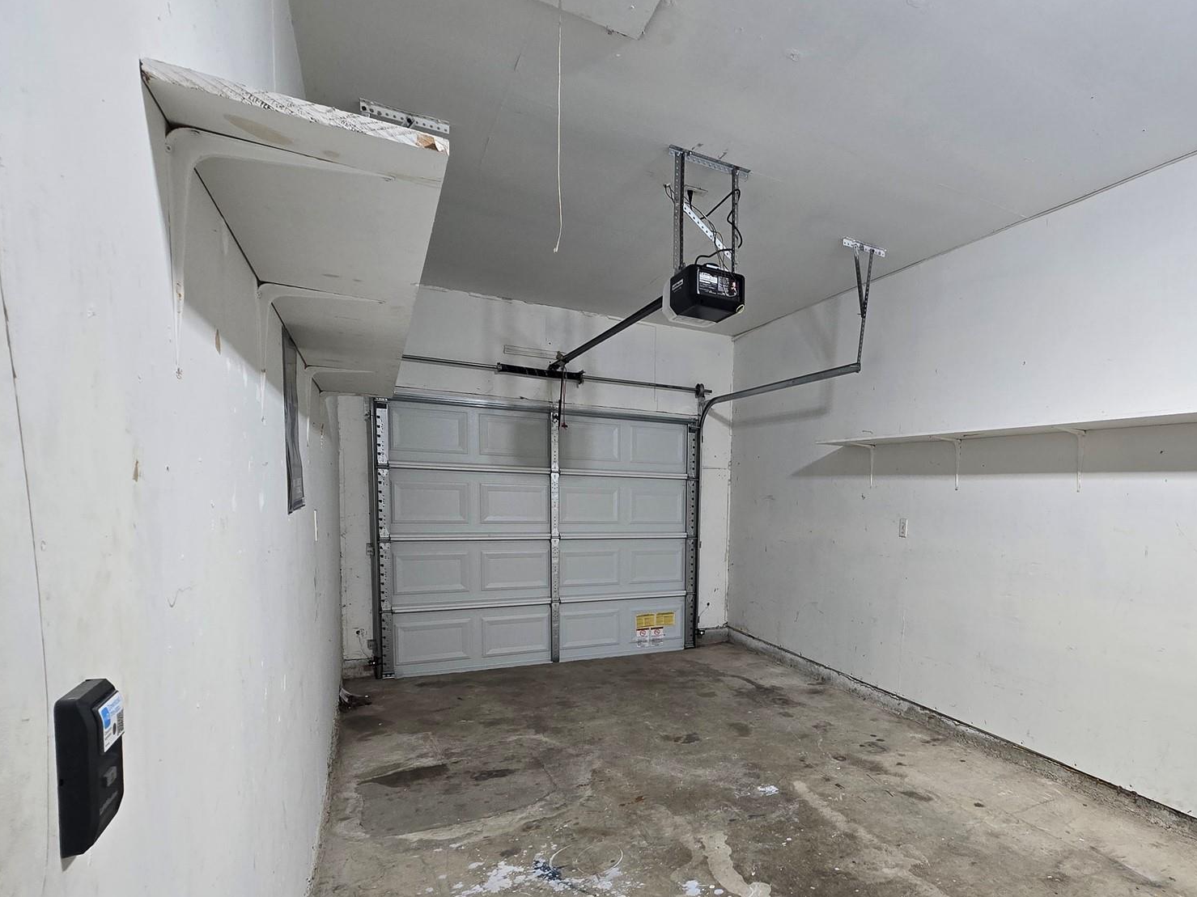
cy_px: 552
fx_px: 622
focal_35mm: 18
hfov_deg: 84.3
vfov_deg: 70.6
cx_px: 812
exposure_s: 1/60
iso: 100
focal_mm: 2.2
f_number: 2.2
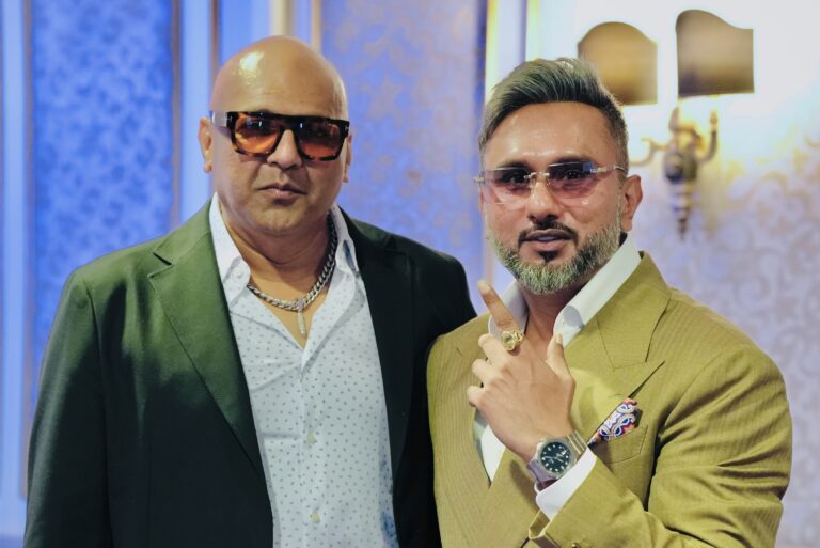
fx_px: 1937
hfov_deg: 23.9
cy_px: 274
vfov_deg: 16.1
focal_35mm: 85
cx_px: 410
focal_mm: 85
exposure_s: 1/160
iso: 8000
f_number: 4
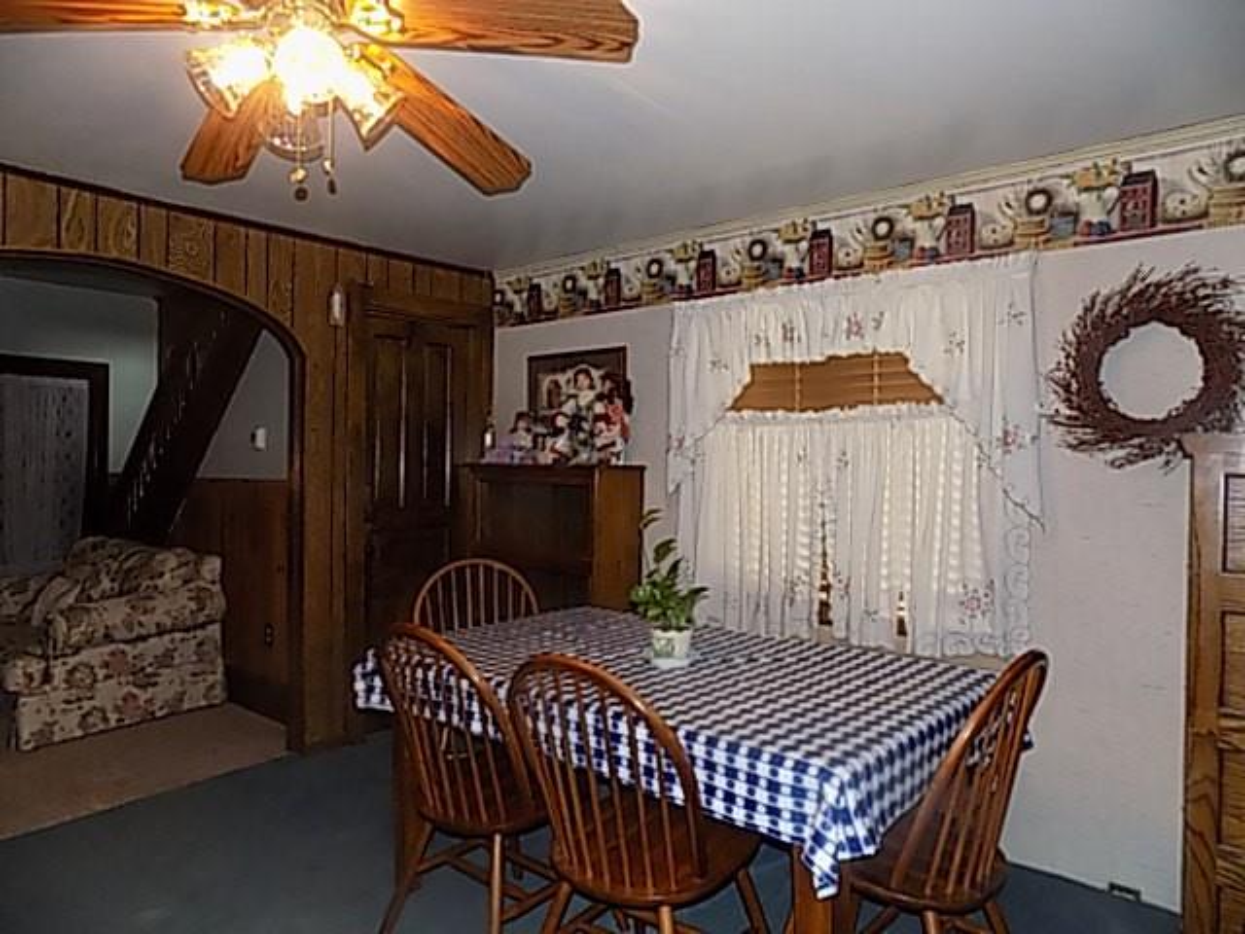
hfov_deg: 73.9
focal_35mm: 23
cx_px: 622
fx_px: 827
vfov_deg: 58.9
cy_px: 467
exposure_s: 1/30
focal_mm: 4
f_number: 3.1
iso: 200
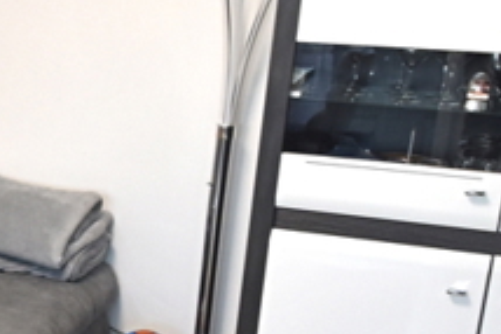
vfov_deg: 16.0
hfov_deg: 21.8
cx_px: -145
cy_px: 329
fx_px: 1170
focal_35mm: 84
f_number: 4.5
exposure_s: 1/30
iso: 500
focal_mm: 10
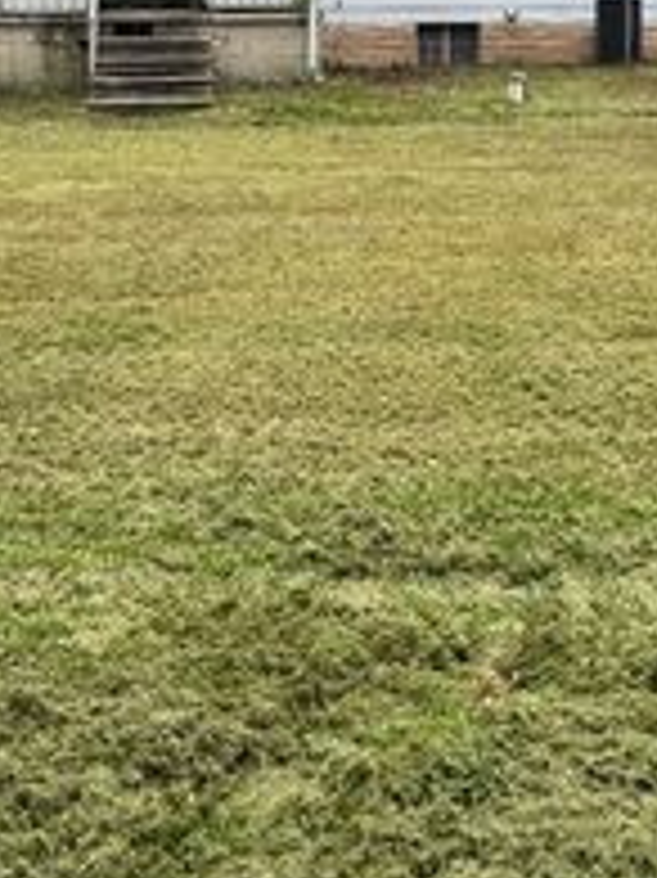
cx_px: 392
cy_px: -79
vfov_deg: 34.5
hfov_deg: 30.2
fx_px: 1216
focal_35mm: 48
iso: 40
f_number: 2.2
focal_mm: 2.22
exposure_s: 1/399
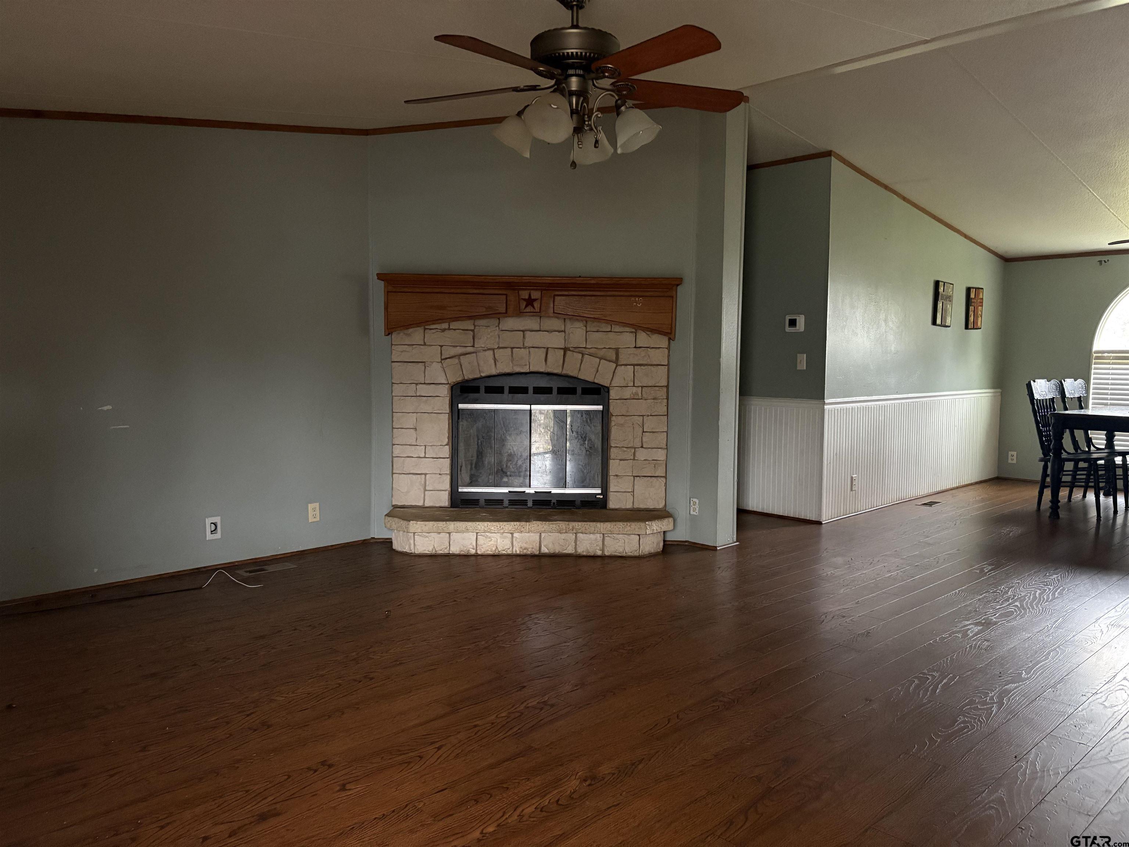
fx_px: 848
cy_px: 424
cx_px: 564
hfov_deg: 67.3
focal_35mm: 26
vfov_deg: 53.1
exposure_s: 1/30
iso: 640
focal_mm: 5.96
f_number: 1.6
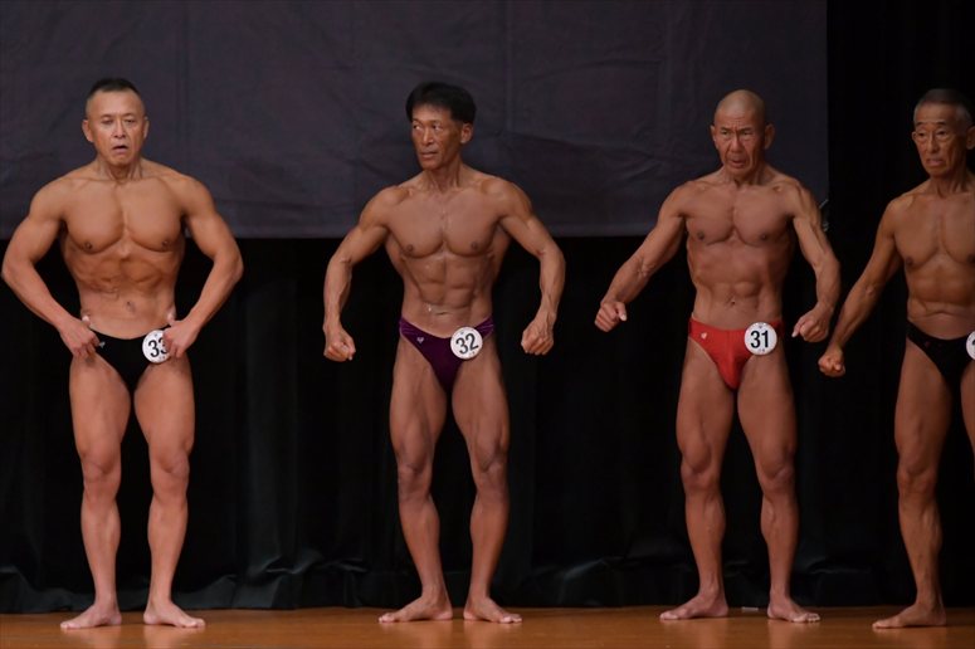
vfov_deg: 4.4
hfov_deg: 6.5
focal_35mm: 315
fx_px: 8527
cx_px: 488
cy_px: 324
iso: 5000
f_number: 5.6
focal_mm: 210
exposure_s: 1/400
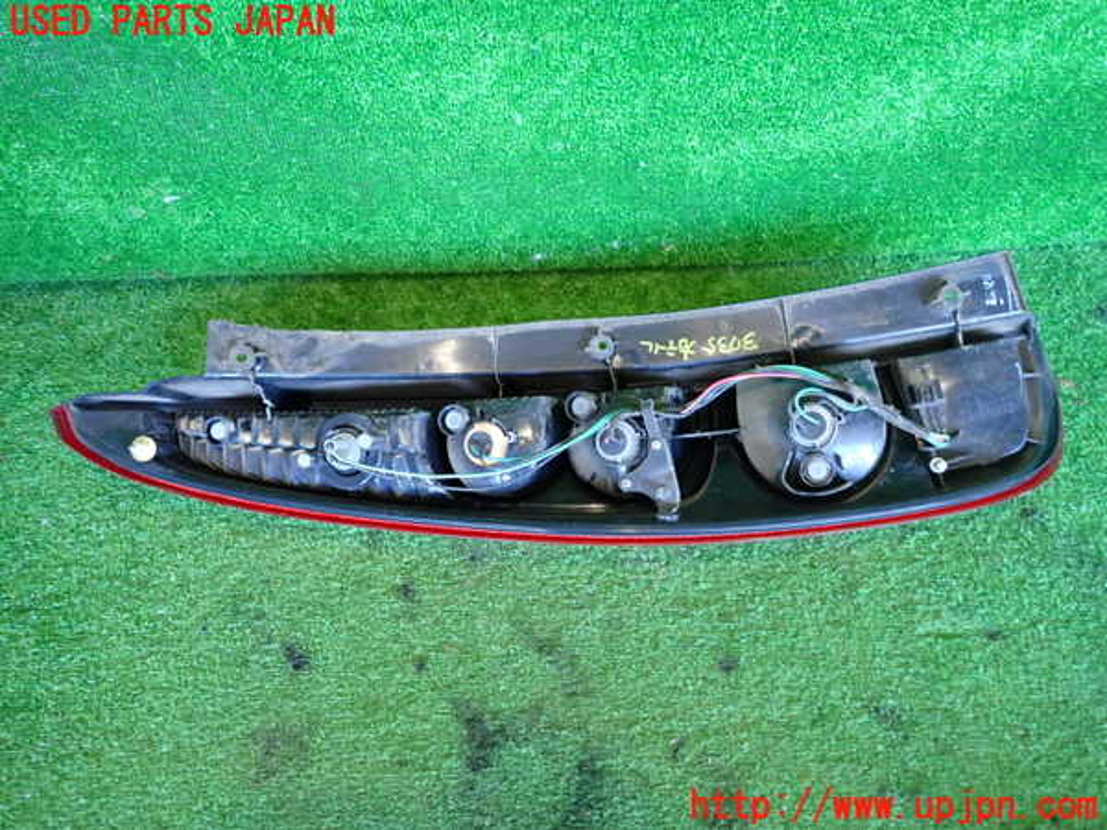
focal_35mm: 25
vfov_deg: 54.9
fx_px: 799
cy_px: 415
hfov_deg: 69.4
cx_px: 554
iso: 400
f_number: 2
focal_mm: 4.5
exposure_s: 1/30
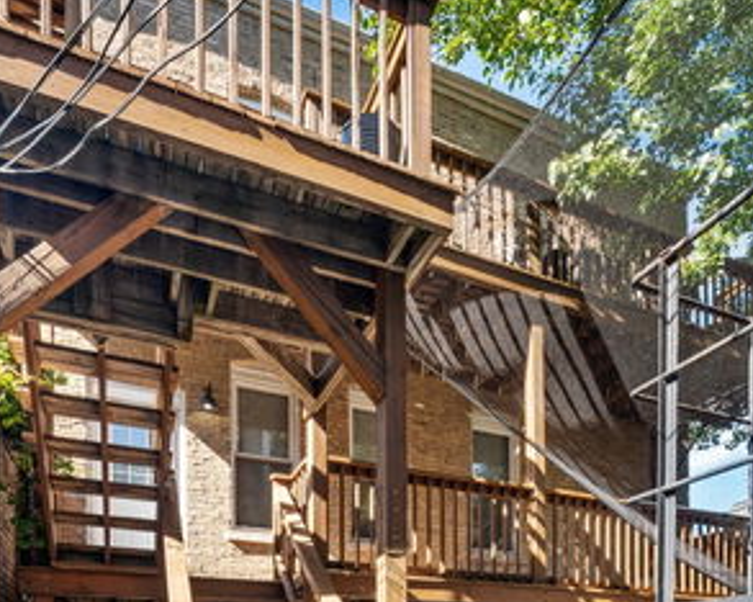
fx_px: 557
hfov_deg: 68.1
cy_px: 374
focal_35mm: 25
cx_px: 365
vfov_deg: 56.1
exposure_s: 1/6
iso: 200
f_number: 22
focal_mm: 17
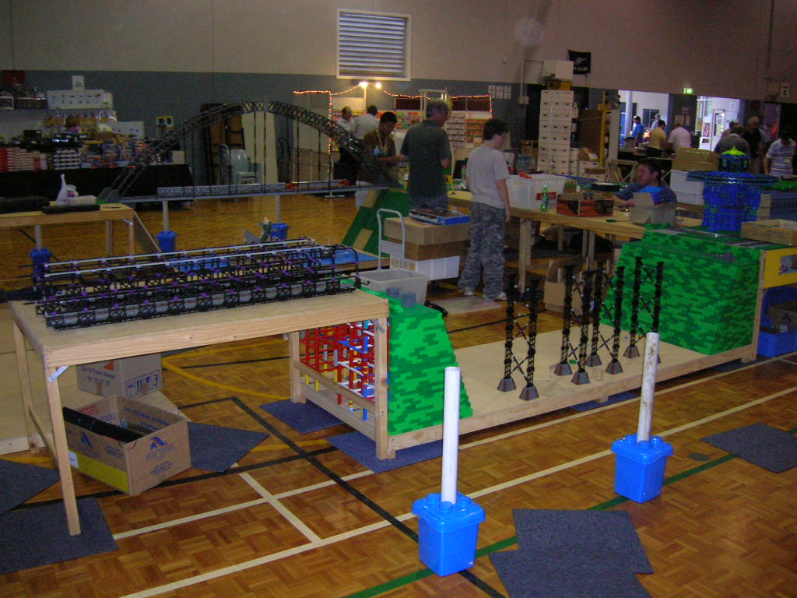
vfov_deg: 41.8
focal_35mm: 34
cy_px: 299
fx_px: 783
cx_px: 398
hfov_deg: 54.0
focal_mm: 5.7
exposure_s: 1/60.1
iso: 200
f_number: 2.9
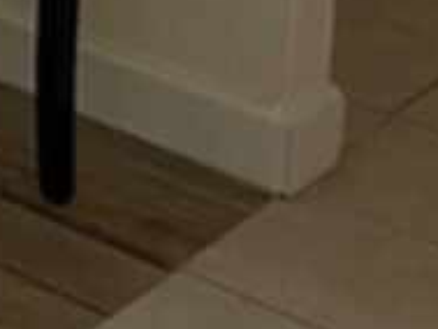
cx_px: -925
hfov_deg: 8.9
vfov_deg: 7.4
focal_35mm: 176
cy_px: -686
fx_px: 2228
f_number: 1.8
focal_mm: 4.25
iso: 100
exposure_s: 1/60
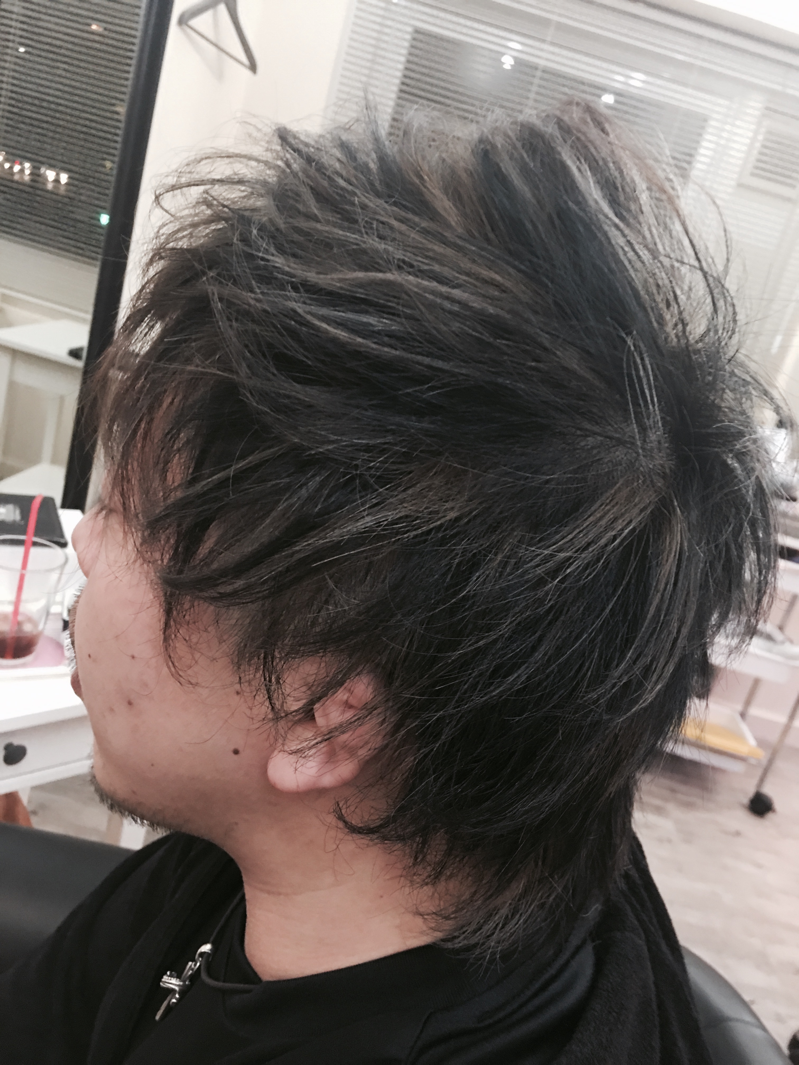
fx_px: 892
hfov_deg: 48.2
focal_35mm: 29
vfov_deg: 61.7
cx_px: 400
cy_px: 532
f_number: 2.2
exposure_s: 1/15
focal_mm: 4.15
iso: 80
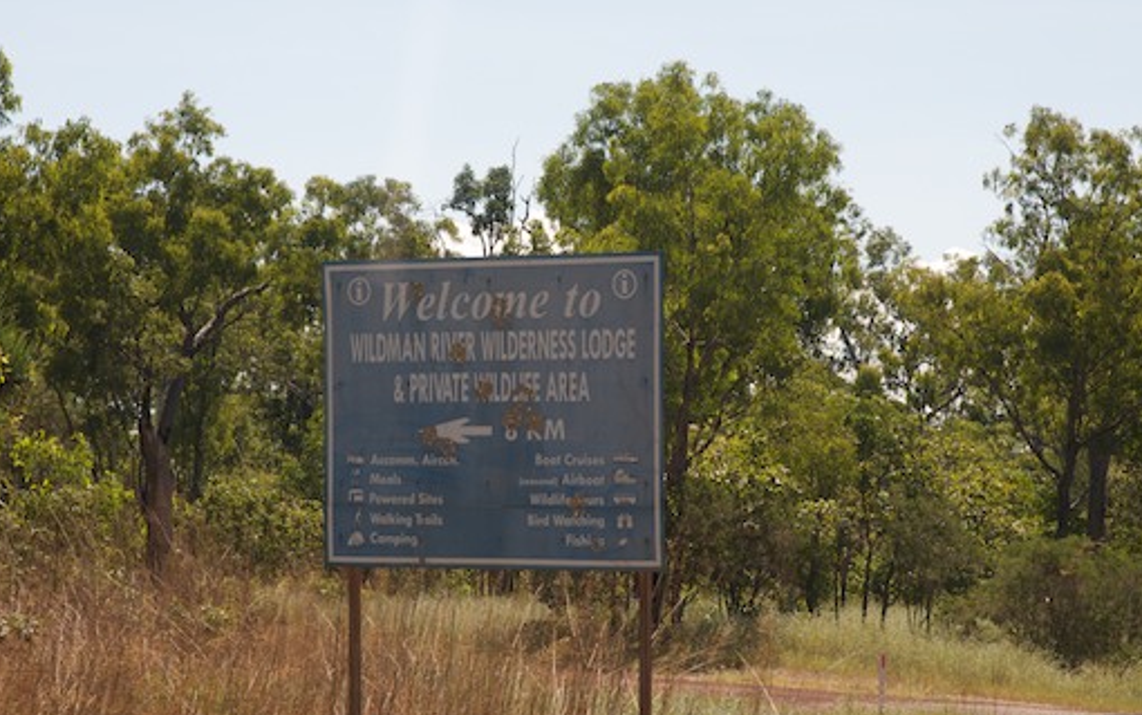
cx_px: 493
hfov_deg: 13.7
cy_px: 334
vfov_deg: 8.6
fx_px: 4750
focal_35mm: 153
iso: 320
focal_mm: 85
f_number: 11
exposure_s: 1/500
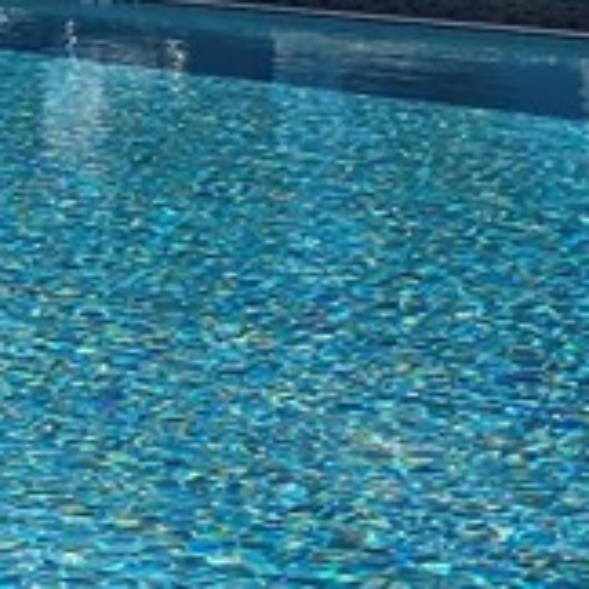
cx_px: -1022
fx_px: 3869
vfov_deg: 8.5
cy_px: -334
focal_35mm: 201
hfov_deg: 7.8
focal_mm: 6.3
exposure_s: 1/1422
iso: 12
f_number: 1.7
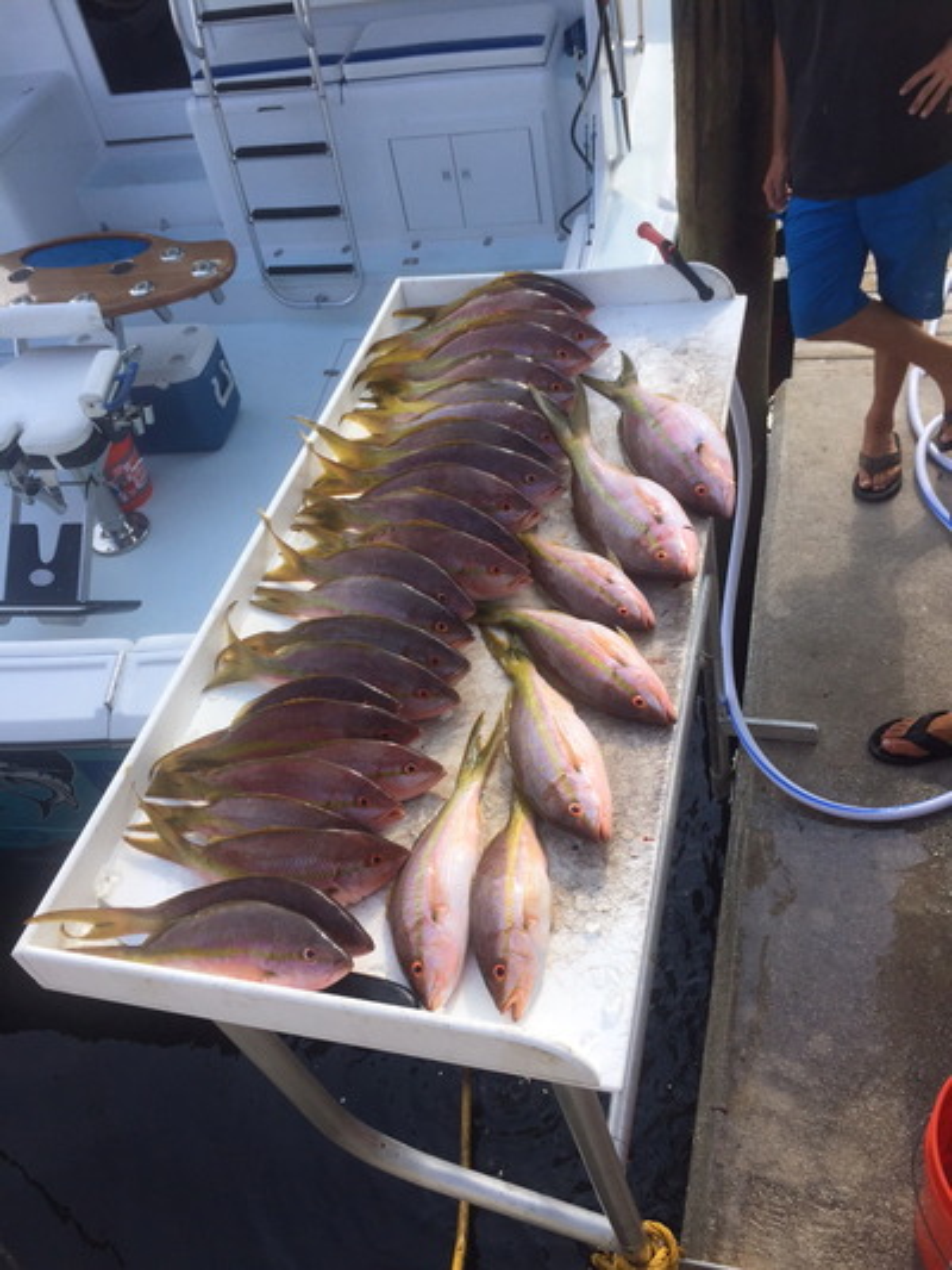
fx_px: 1063
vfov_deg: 61.6
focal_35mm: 29
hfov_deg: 48.2
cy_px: 635
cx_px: 476
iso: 32
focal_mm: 4.15
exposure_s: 1/775
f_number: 2.2
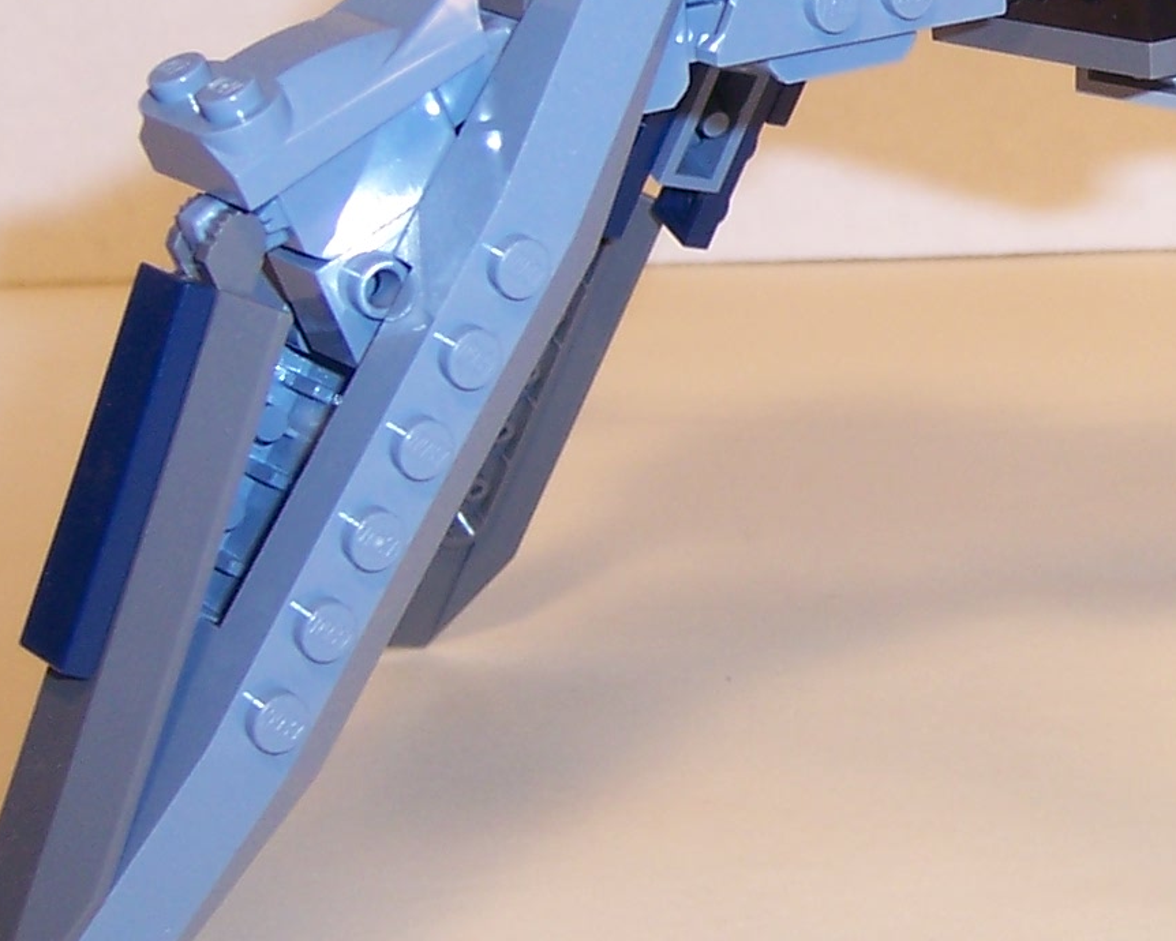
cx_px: 1270
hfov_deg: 17.7
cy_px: 273
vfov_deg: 14.6
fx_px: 3655
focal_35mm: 105
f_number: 2.8
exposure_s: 1/200
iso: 80
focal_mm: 6.2
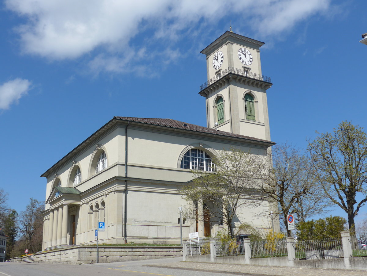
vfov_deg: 35.1
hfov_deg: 45.8
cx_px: 184
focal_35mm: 41
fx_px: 435
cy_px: 138
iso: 80
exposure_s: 1/1600
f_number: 3.2
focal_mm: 8.4
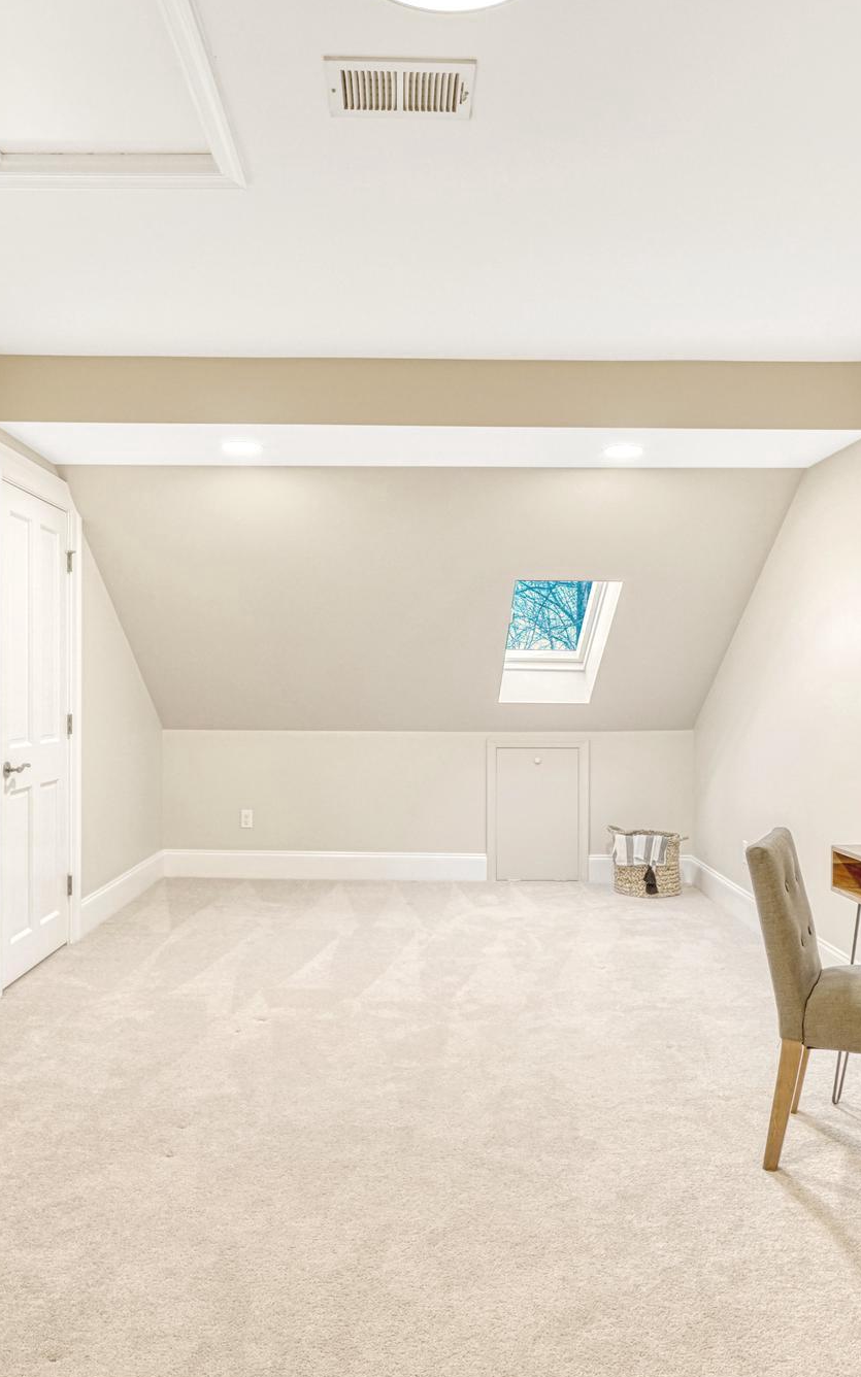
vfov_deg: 72.5
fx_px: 939
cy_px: 693
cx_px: 420
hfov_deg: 49.3
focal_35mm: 25
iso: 1250
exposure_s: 1/40
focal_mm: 16
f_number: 8
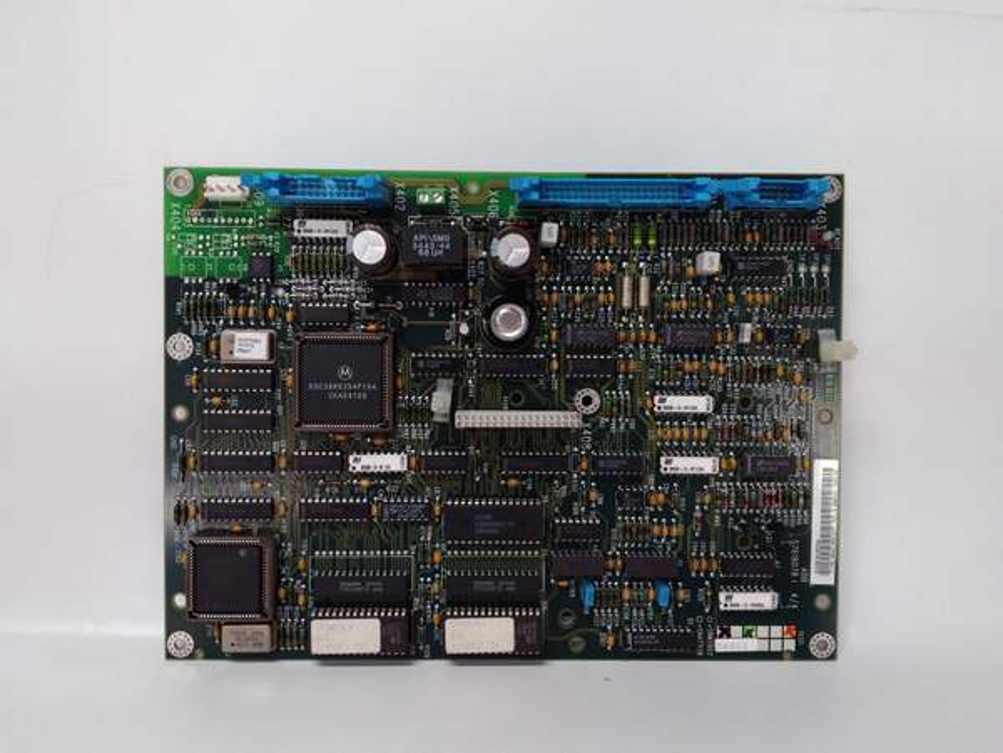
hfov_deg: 65.3
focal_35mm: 27
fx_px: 782
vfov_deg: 51.4
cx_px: 502
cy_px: 376
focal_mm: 3.79
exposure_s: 1/33
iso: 218
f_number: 2
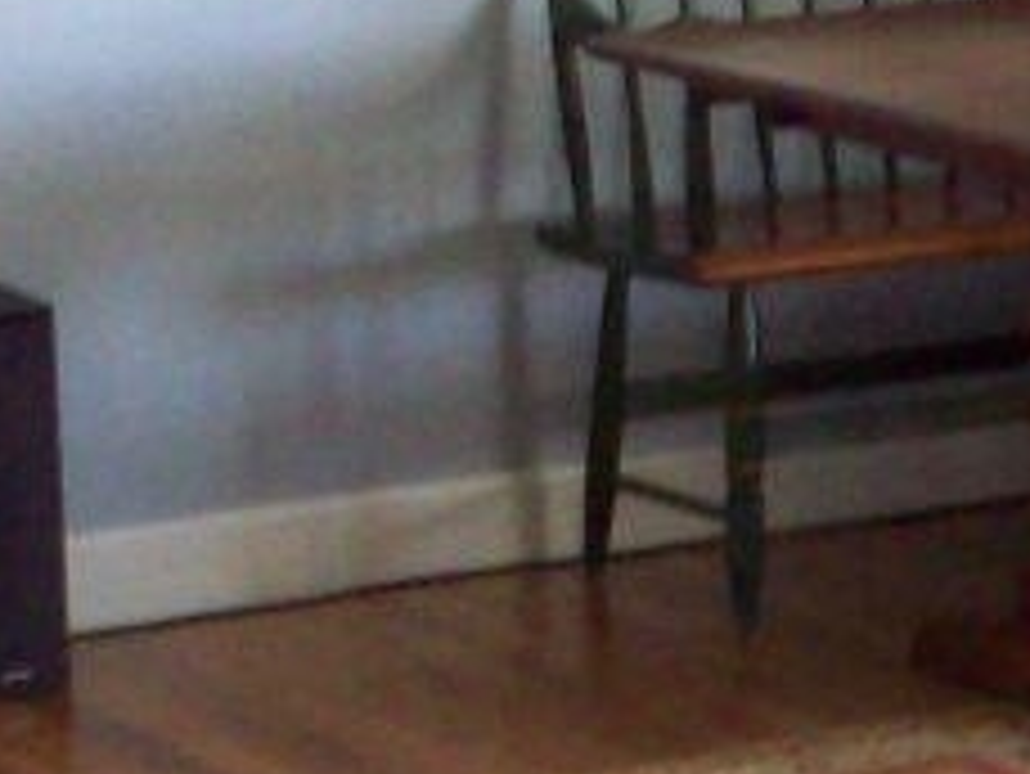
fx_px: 6163
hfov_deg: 9.5
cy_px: 508
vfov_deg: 7.2
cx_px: 963
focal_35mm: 207
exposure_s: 1/15.6
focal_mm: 6.2
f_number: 2.8
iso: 160
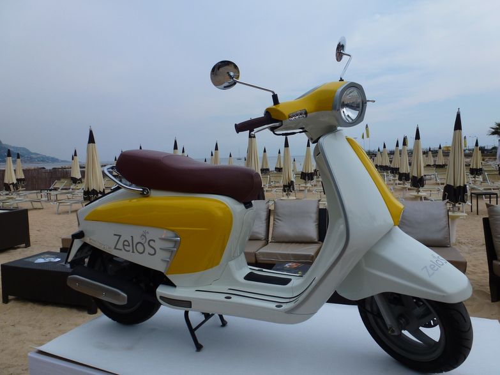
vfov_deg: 54.9
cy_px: 188
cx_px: 250
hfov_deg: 69.4
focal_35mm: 25
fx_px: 361
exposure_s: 1/400
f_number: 4
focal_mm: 4.3
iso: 100
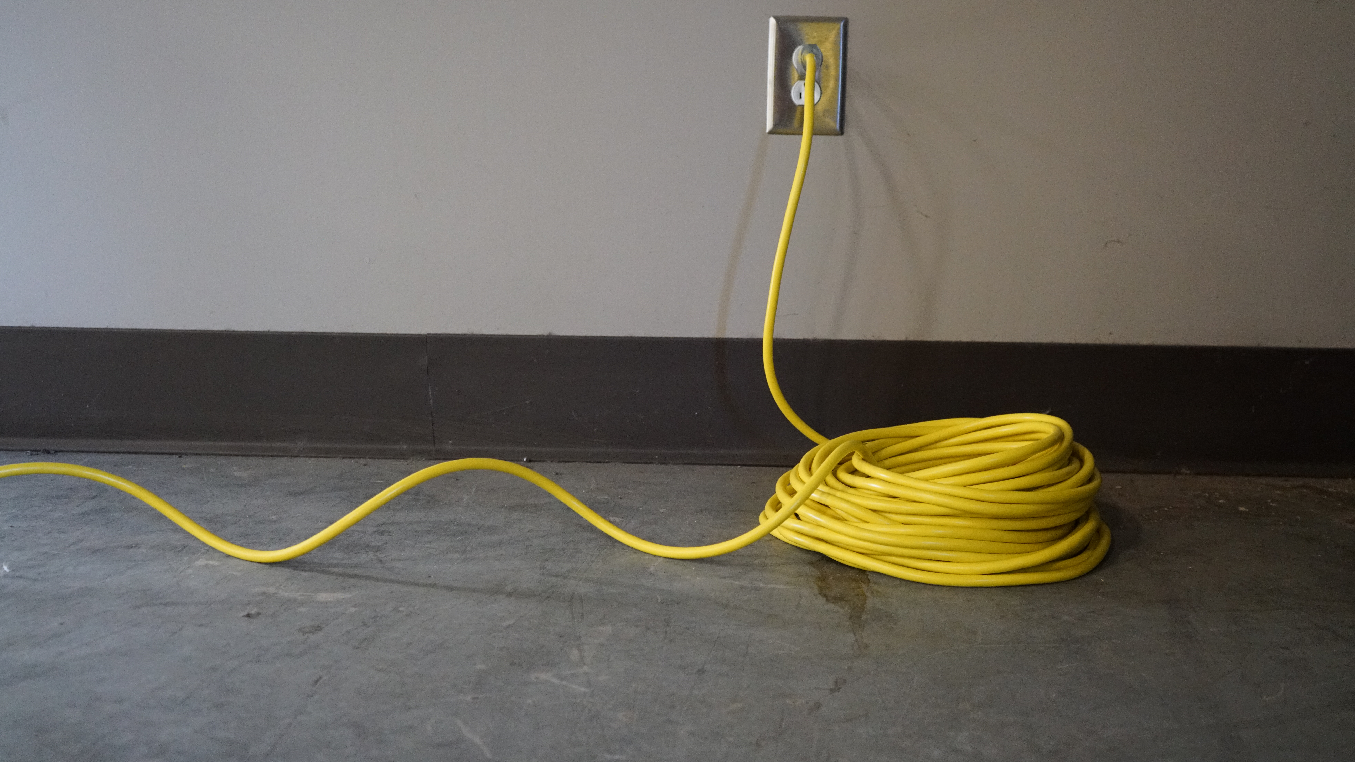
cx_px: 679
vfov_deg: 32.8
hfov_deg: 55.3
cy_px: 360
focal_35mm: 36
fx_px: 1293
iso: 6400
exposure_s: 1/160
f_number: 4
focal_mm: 34
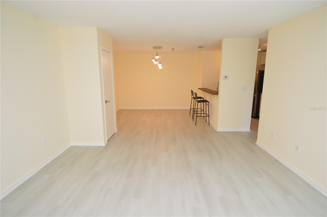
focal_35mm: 18
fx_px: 163
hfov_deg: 90.1
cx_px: 164
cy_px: 108
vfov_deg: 67.3
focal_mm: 12
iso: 400
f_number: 4
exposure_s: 1/60
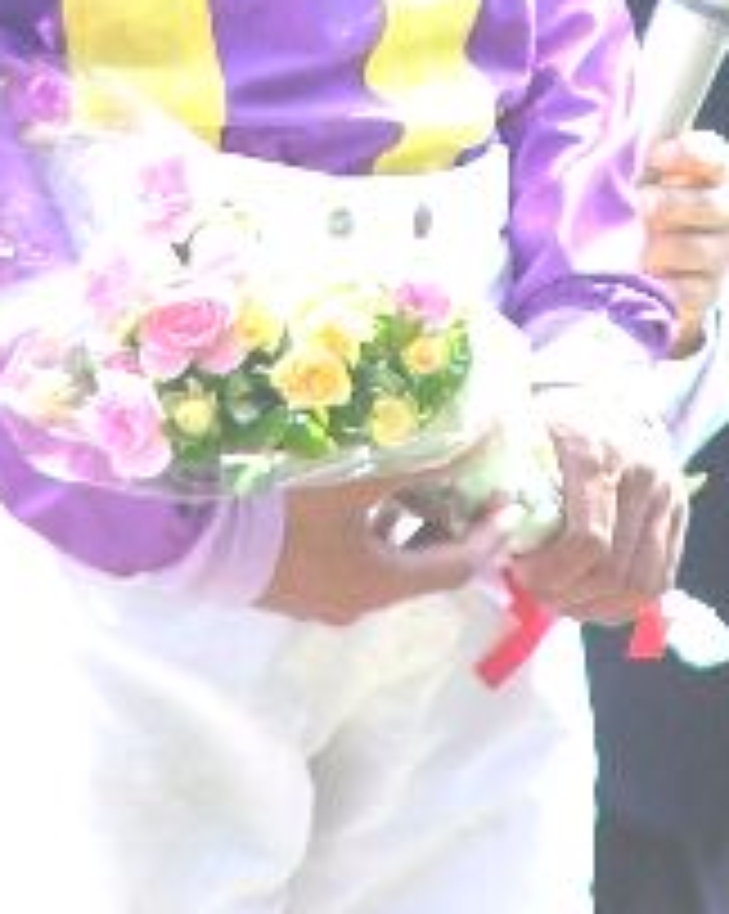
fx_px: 28901
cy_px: -419
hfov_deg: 1.4
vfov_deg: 1.8
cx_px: 234
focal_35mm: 1070
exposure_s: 1/250
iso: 50
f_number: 5.6
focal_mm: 57.8
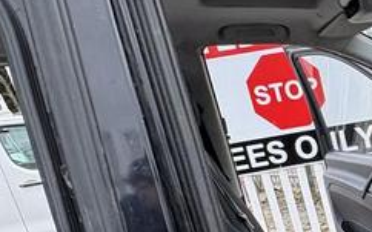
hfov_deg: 30.9
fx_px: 557
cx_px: 452
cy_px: 261
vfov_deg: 22.1
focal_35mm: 55
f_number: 2.2
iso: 64
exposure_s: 1/125
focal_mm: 2.22
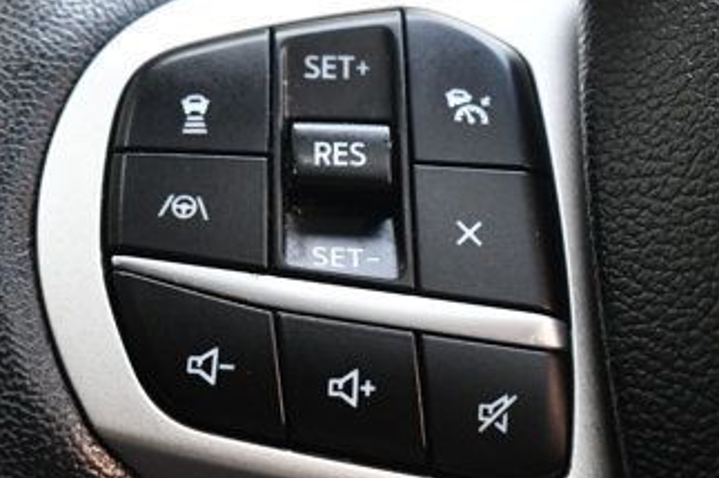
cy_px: 241
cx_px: 354
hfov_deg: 19.1
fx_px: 2136
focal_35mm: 107
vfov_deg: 12.8
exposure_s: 1/125
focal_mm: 36
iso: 1800
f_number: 4.8
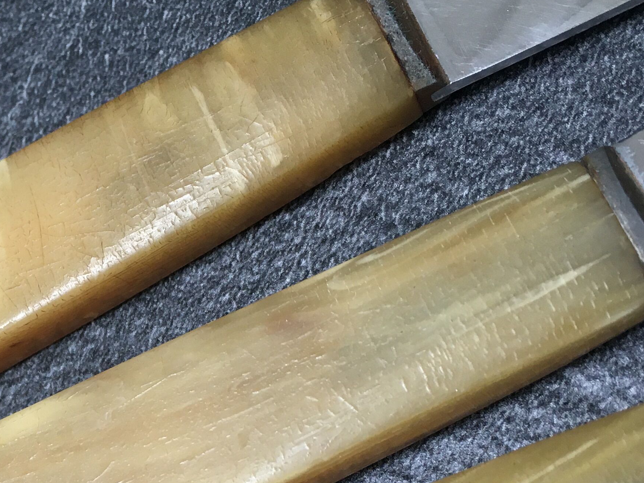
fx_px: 1247
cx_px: 79
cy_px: 449
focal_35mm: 67
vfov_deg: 21.4
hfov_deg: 28.0
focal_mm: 4.15
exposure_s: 1/33
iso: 32
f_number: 2.2
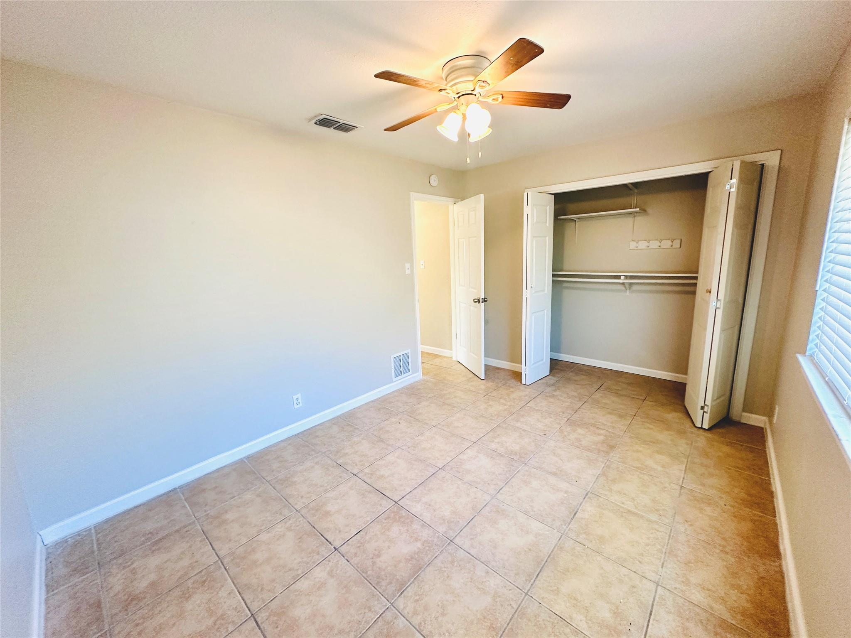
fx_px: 344
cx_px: 426
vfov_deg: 85.7
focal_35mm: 14
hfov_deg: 102.1
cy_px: 319
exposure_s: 1/60
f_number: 2.2
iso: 200
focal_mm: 2.22
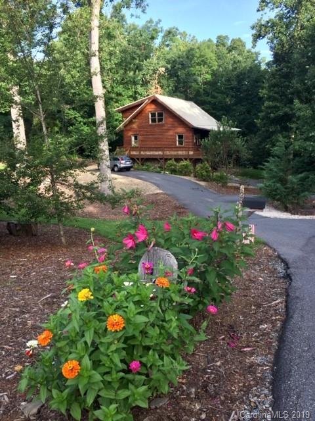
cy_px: 210
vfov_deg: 61.7
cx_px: 158
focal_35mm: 29
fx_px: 352
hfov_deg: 48.2
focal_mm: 4.15
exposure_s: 1/297
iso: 32
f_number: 2.2
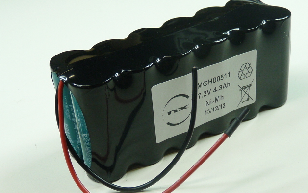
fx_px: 453
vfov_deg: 24.0
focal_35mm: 54
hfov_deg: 37.5
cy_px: 100
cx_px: 156
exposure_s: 1/30
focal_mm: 5
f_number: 2.8
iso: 100
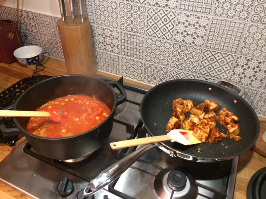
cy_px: 100
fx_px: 223
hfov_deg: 61.7
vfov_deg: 48.2
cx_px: 133
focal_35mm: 29
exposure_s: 1/20
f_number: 2.2
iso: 320
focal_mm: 4.15
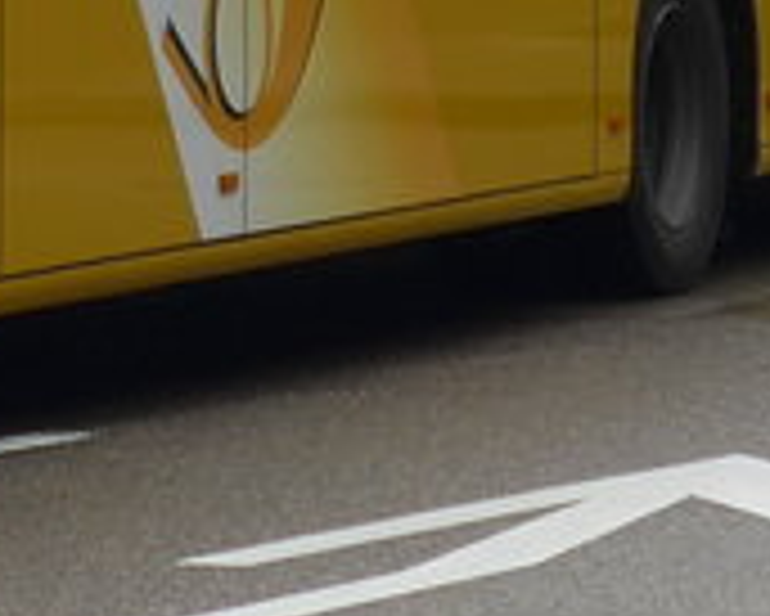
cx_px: 41
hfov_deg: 5.1
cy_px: -751
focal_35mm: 377
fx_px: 8596
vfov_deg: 4.0
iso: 80
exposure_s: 1/640
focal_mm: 11.3
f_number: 3.4
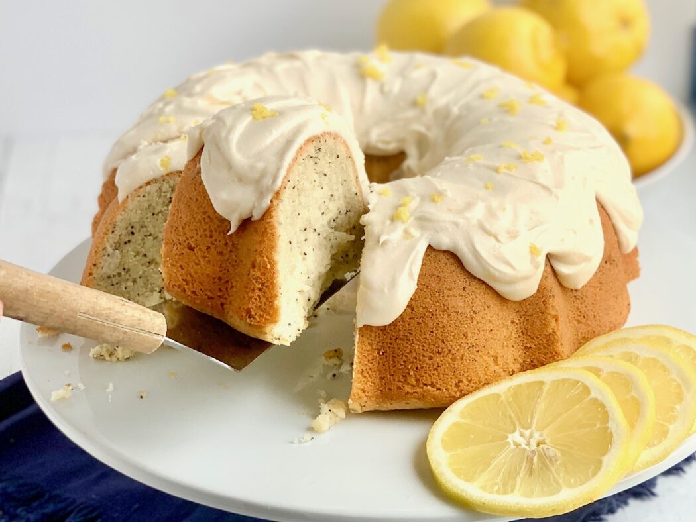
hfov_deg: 36.8
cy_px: 261
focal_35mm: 52
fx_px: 1046
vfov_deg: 28.0
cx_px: 348
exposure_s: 1/122
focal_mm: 6
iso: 25
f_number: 2.4
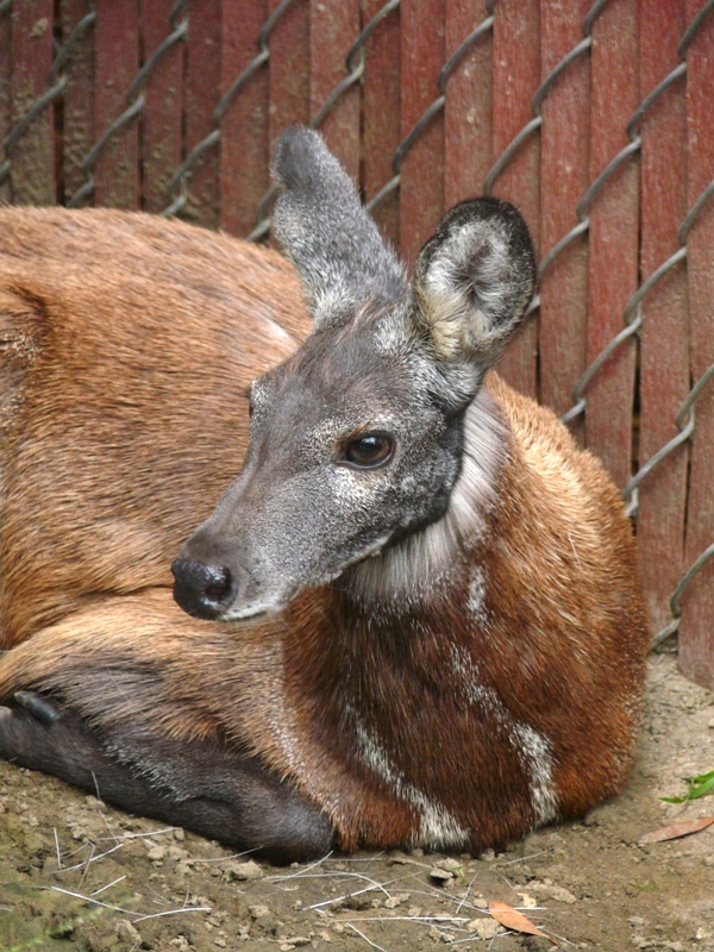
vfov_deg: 6.3
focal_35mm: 313
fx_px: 8608
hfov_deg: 4.7
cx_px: 357
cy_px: 476
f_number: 3.6
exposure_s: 1/30
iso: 200
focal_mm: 66.1
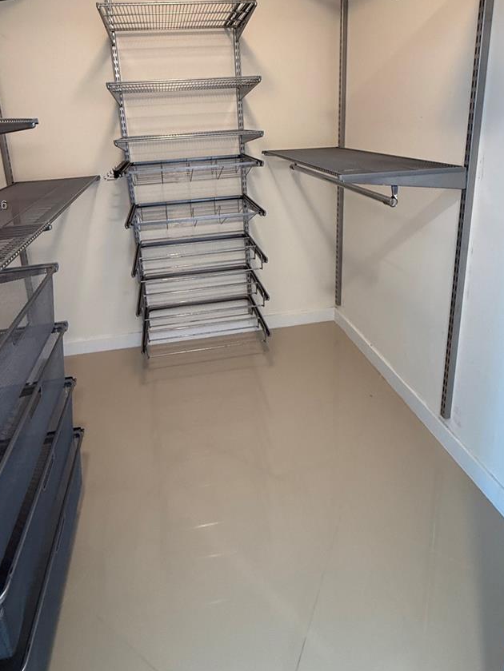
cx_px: 219
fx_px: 388
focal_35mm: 20
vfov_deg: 78.2
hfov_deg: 65.7
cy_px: 206
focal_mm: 2.22
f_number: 2.2
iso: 250
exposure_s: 1/60
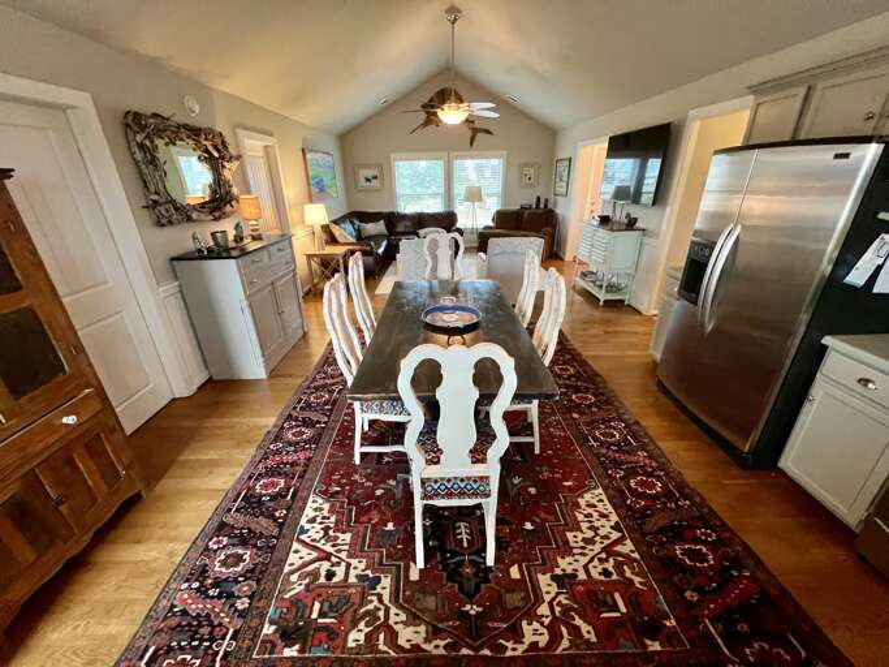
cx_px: 444
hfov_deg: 106.2
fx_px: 334
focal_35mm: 13
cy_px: 334
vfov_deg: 89.9
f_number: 1.8
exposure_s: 1/60
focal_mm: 1.57
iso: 500
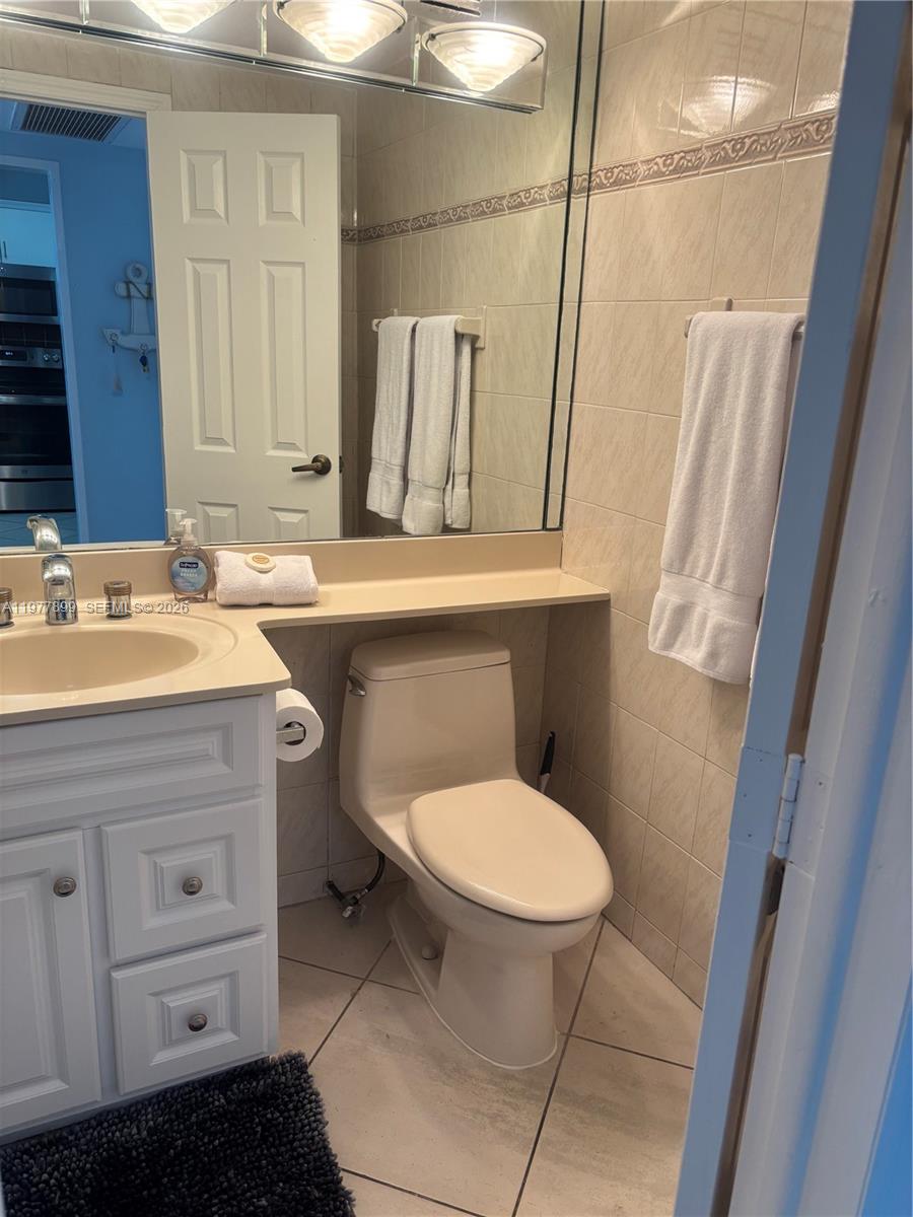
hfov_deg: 53.1
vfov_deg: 67.3
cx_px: 456
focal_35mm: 26
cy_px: 608
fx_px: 914
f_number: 1.6
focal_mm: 5.96
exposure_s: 1/120
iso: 80
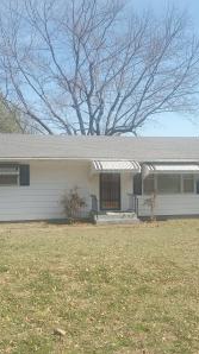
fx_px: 386
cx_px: 116
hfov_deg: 28.9
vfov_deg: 49.4
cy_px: 177
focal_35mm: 41
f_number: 2.2
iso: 100
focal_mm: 3.71
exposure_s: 1/769
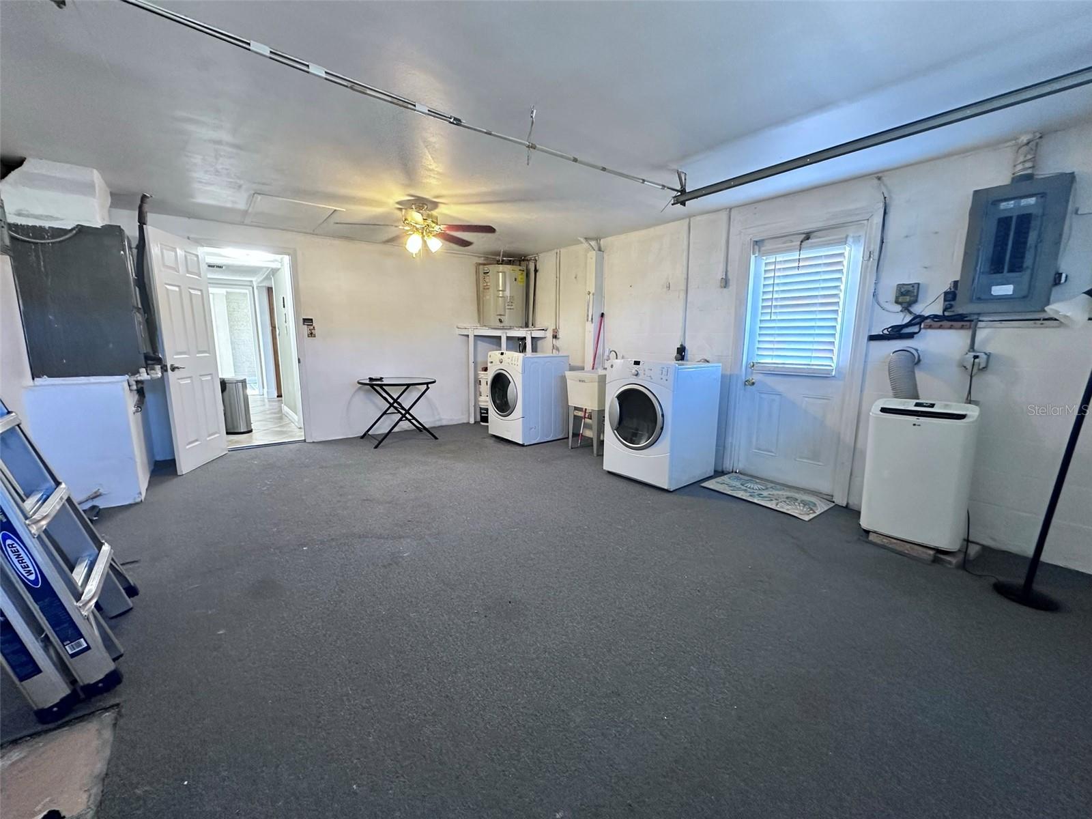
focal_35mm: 14
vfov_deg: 85.7
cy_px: 410
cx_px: 546
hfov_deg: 102.1
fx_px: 442
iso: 250
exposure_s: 1/60
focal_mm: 2.22
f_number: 2.2
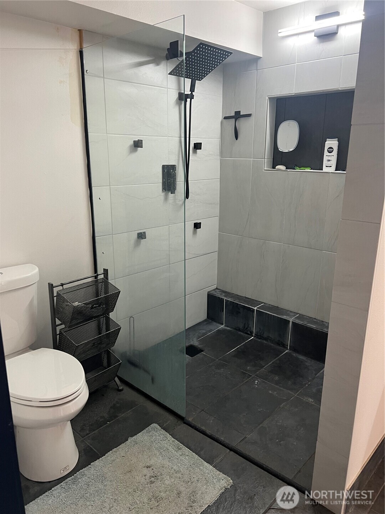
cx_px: 192
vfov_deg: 67.3
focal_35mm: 26
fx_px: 386
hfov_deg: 53.1
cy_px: 257
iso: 160
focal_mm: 5.7
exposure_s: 1/60
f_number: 1.5
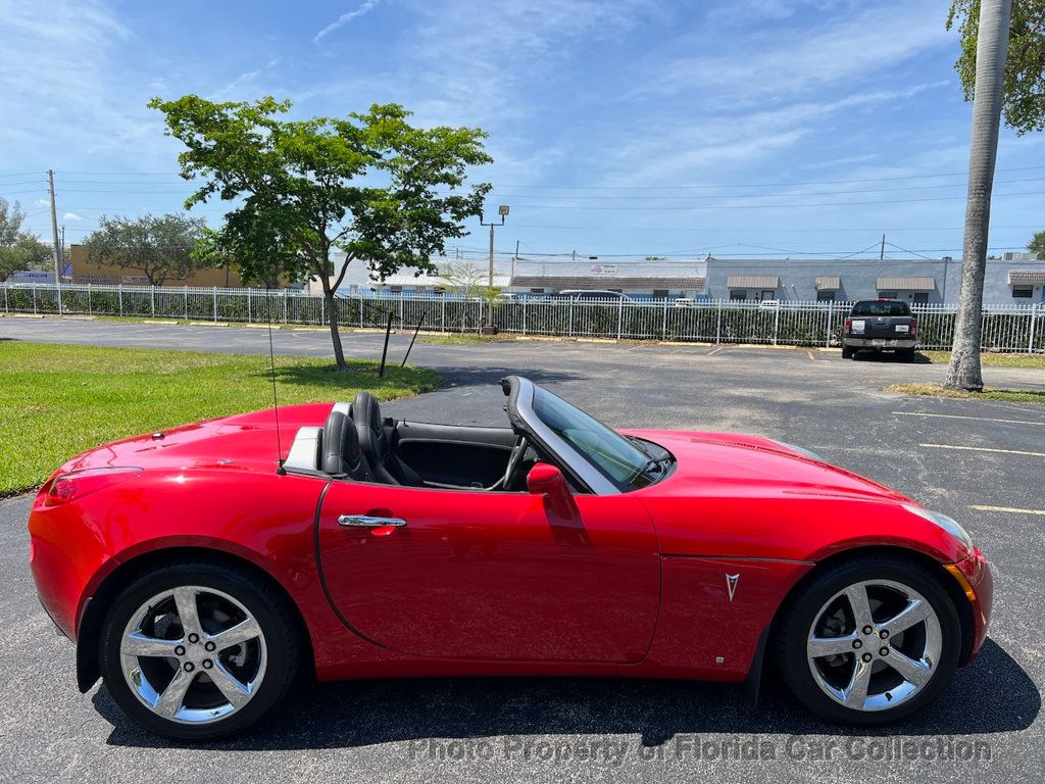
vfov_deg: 53.1
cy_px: 392
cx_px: 522
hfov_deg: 67.3
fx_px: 785
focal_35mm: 26
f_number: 1.5
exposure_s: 1/1751
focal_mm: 5.7
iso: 50
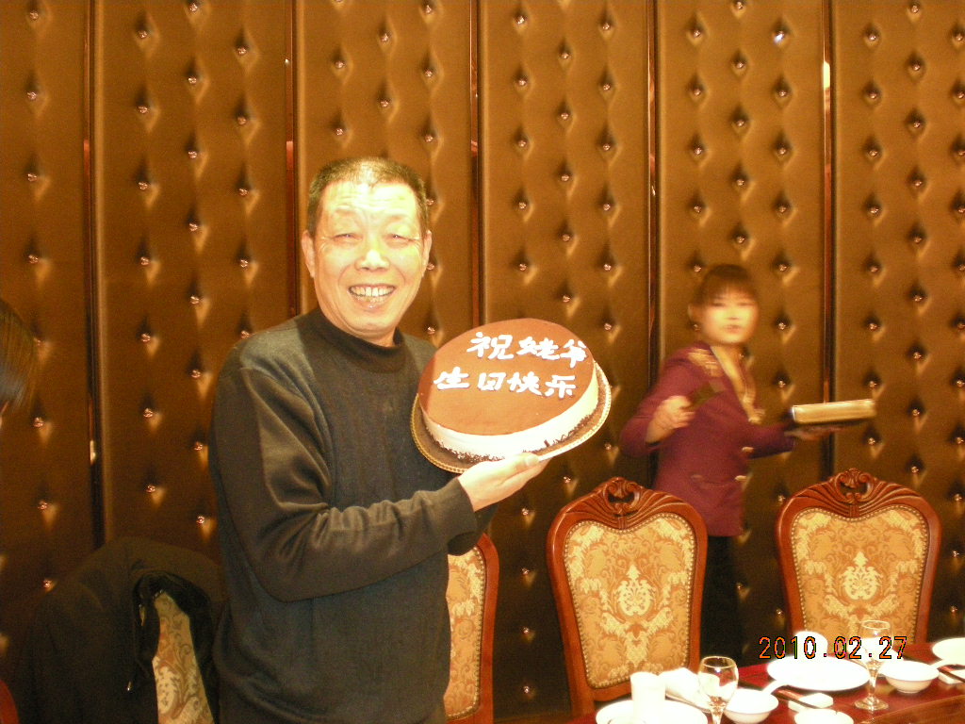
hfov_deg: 49.0
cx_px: 482
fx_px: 1059
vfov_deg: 37.7
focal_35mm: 38
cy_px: 362
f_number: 3.1
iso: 400
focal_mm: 6.3
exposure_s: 1/11.7
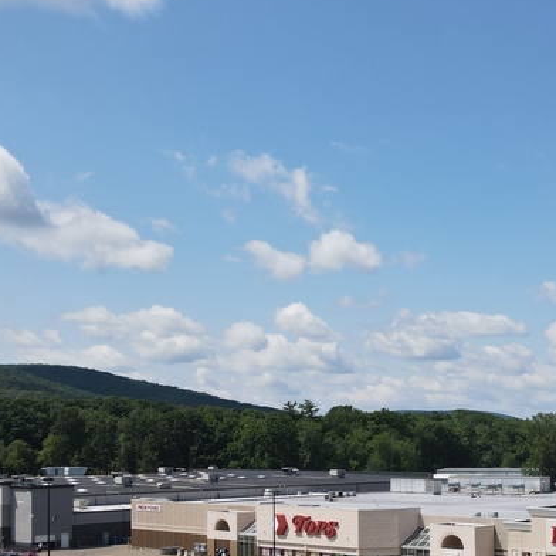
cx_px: 447
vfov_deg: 31.9
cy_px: 444
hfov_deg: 31.9
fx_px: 945
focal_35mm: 52
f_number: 2.8
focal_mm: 4.5
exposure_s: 1/1000
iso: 100
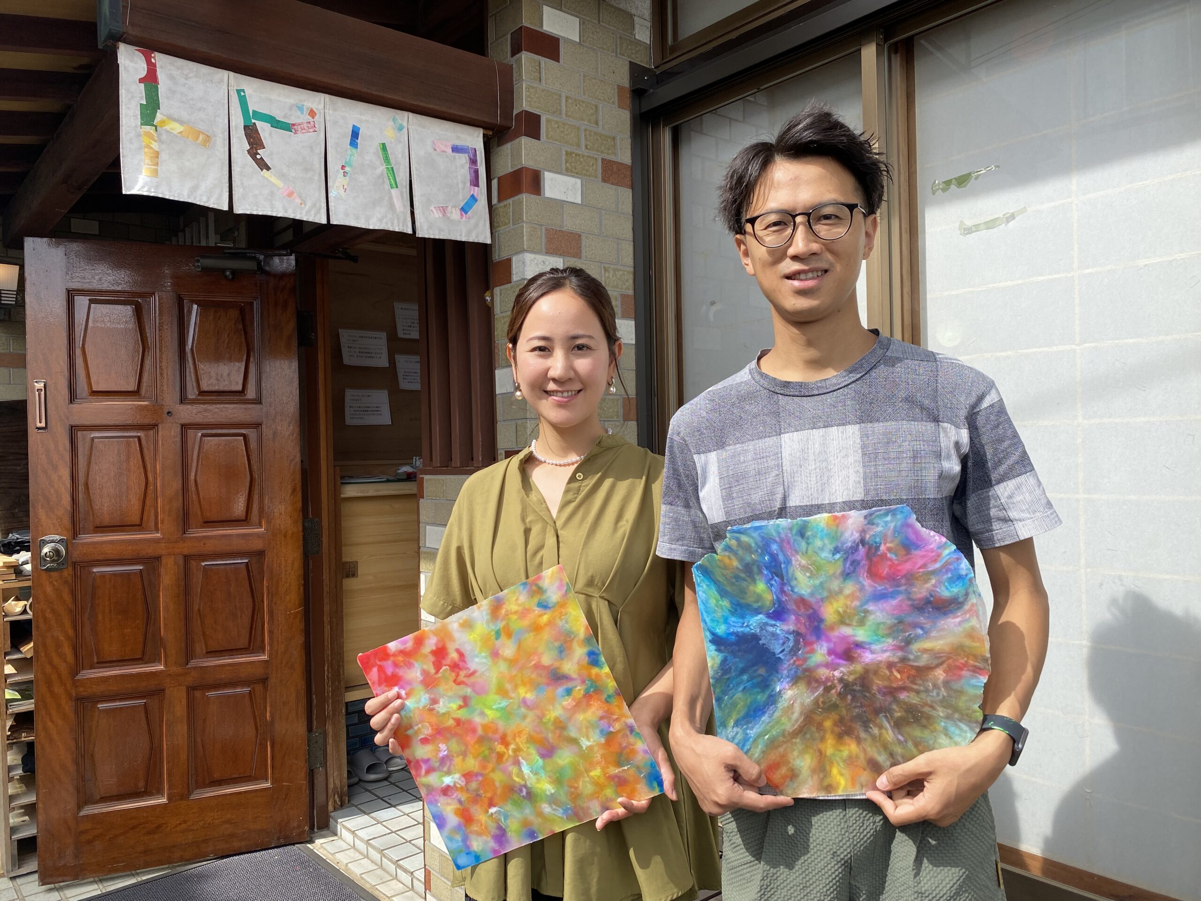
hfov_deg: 67.3
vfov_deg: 53.1
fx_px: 902
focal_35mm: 26
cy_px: 450
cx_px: 600
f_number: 1.8
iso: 32
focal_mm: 4.25
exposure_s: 1/1034
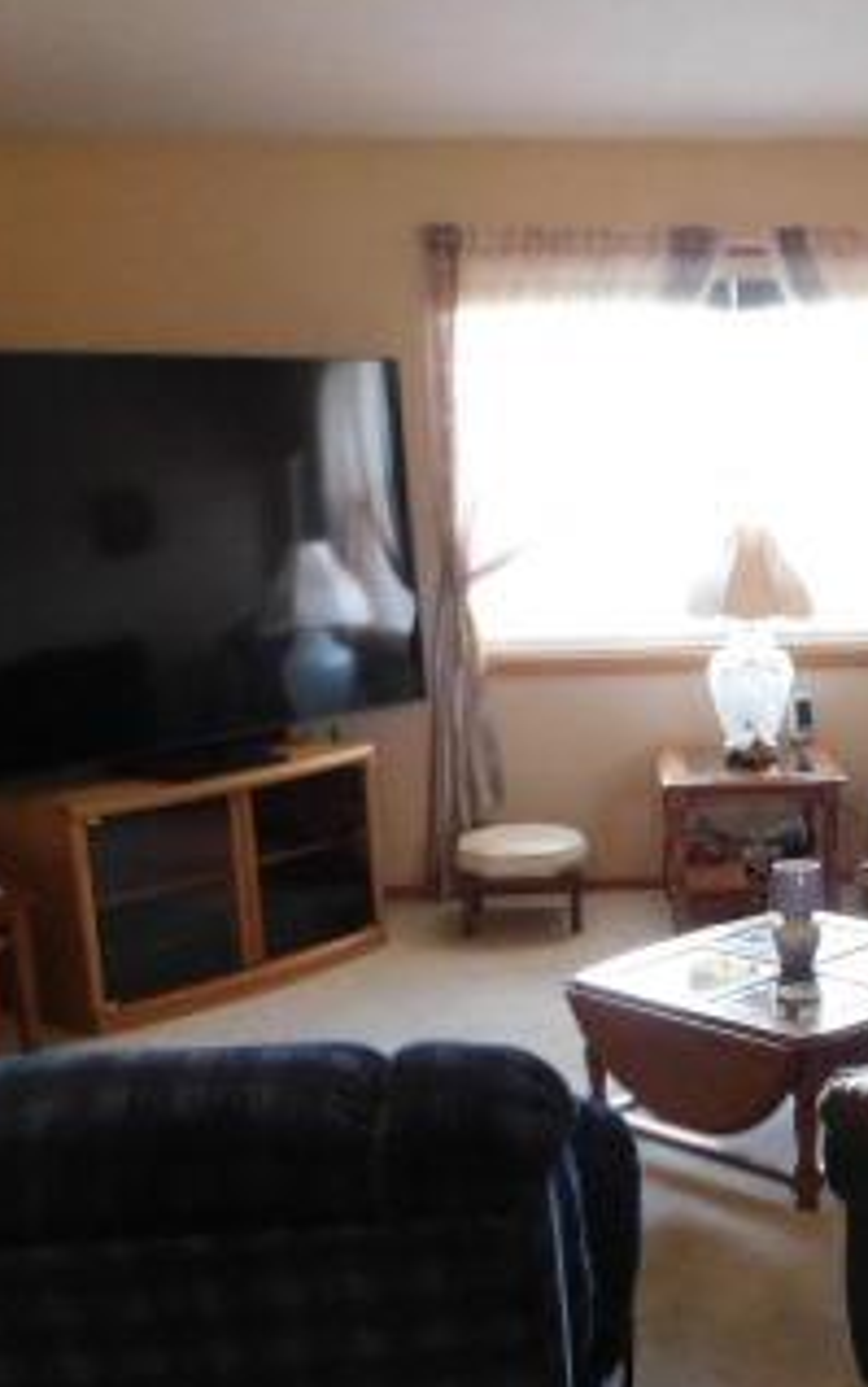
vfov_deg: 40.8
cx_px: 785
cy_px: 851
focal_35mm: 49
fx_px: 1853
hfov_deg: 25.5
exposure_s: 1/30
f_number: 3
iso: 400
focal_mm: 4
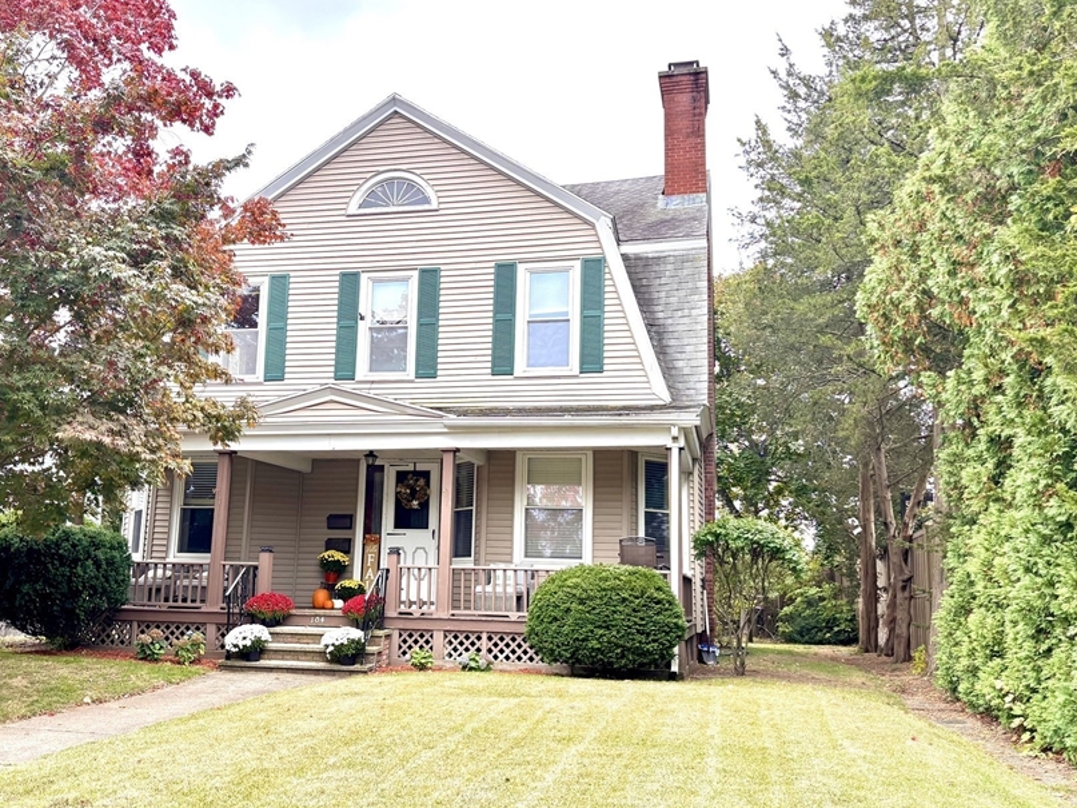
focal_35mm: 33
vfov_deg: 42.9
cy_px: 439
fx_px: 1027
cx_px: 459
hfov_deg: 55.1
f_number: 1.6
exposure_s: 1/121
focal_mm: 5.96
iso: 100
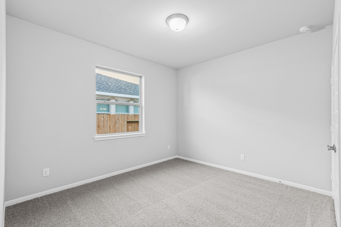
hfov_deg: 96.7
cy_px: 114
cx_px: 170
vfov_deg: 73.8
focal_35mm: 16
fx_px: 152
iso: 100
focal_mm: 16
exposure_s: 1/2.5
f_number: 9
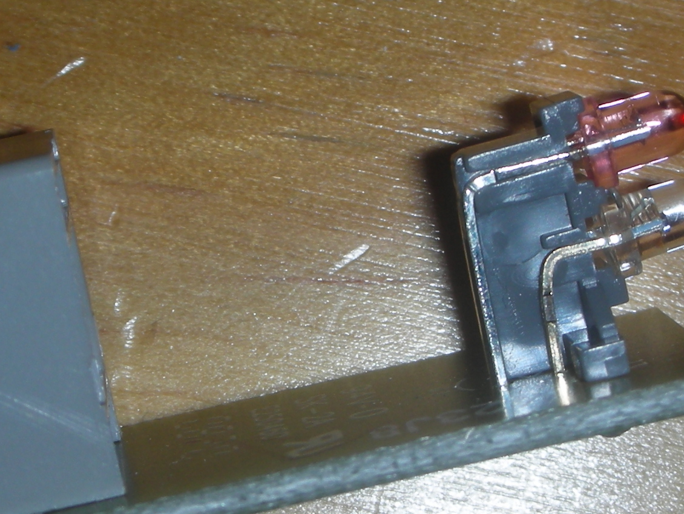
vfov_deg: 9.8
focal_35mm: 152
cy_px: 292
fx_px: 3004
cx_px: 301
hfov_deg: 13.0
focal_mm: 10.1
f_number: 11.3
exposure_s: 1/120
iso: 50
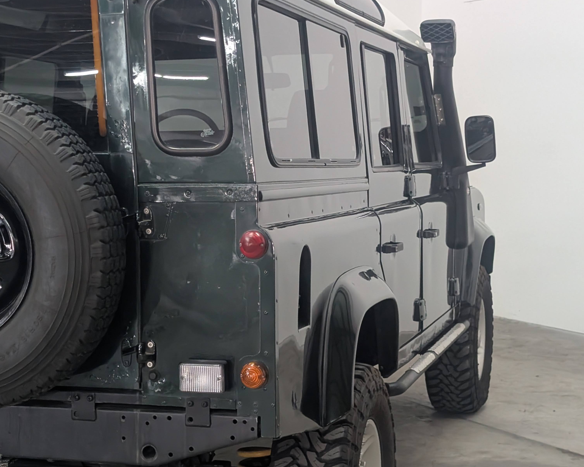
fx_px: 1124
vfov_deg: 23.5
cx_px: 289
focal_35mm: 65
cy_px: 273
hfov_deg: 29.1
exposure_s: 1/120
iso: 911
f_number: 1.68
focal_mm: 6.9
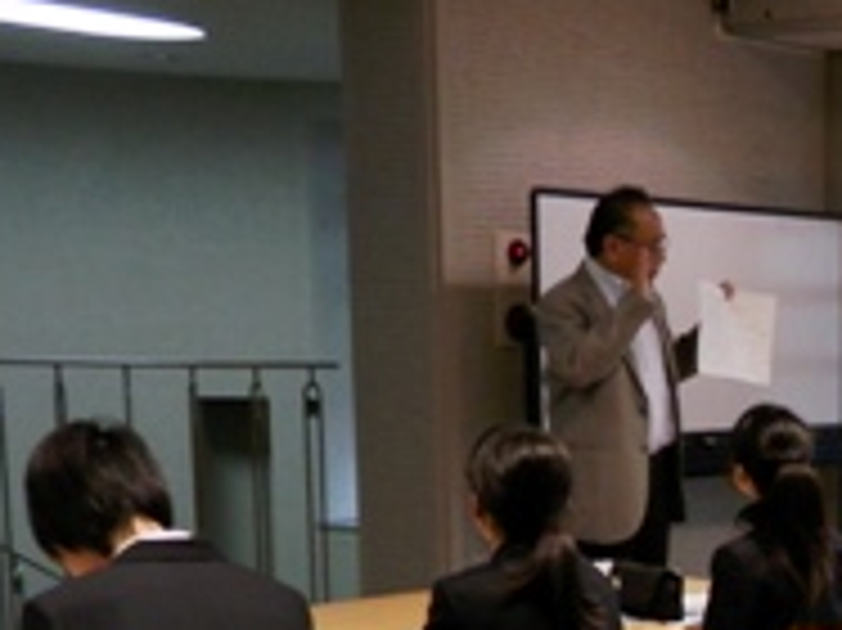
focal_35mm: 72
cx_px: 955
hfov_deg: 24.9
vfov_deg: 19.6
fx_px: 1750
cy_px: 670
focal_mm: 5.5
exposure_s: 1/25
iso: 200
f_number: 3.3
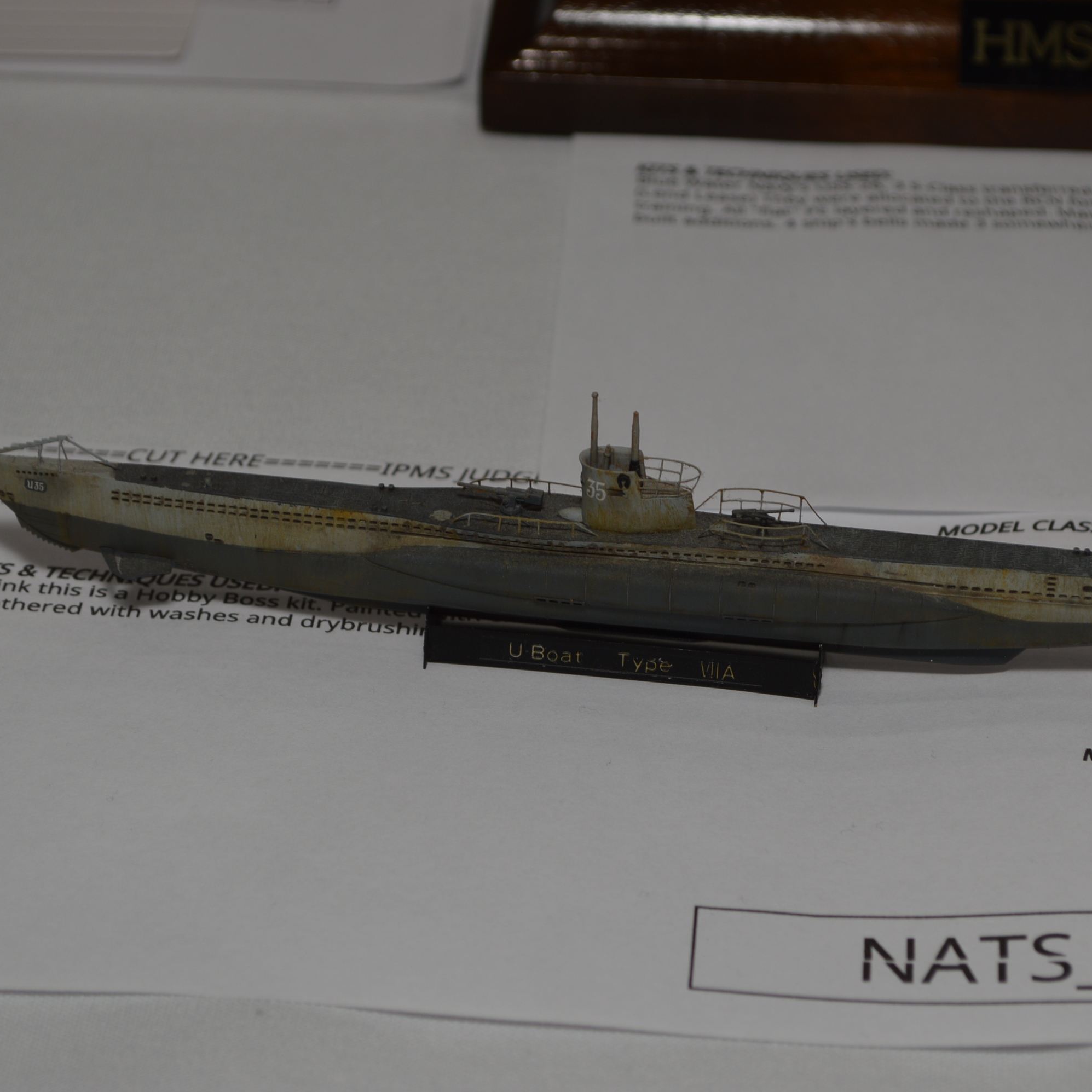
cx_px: 679
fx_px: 3770
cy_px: 545
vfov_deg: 16.5
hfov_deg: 16.5
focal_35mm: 106
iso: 100
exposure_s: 1/60
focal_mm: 55
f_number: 8
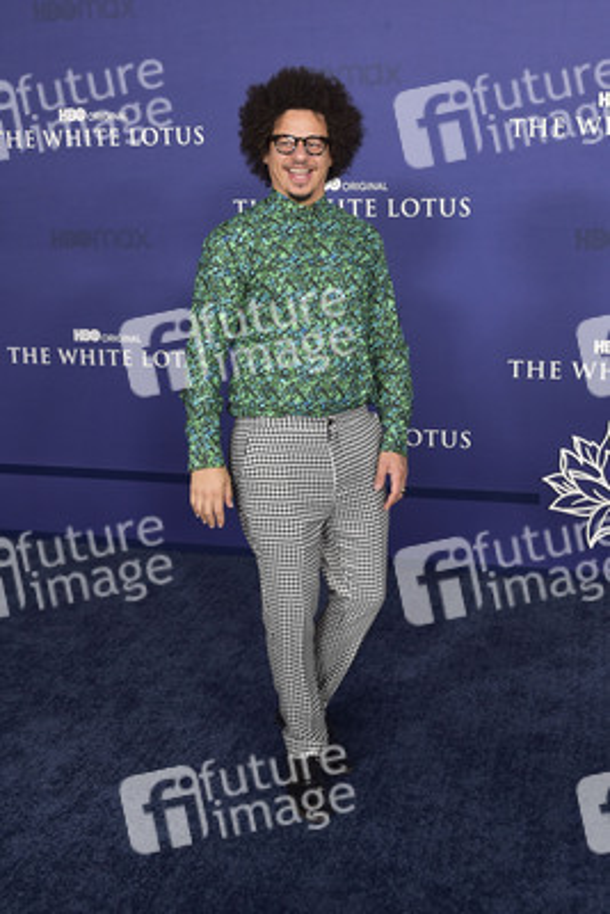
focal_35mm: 36
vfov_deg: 53.1
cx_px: 305
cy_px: 457
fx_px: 914
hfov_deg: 36.9
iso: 1600
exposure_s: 1/250
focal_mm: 36
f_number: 4.5
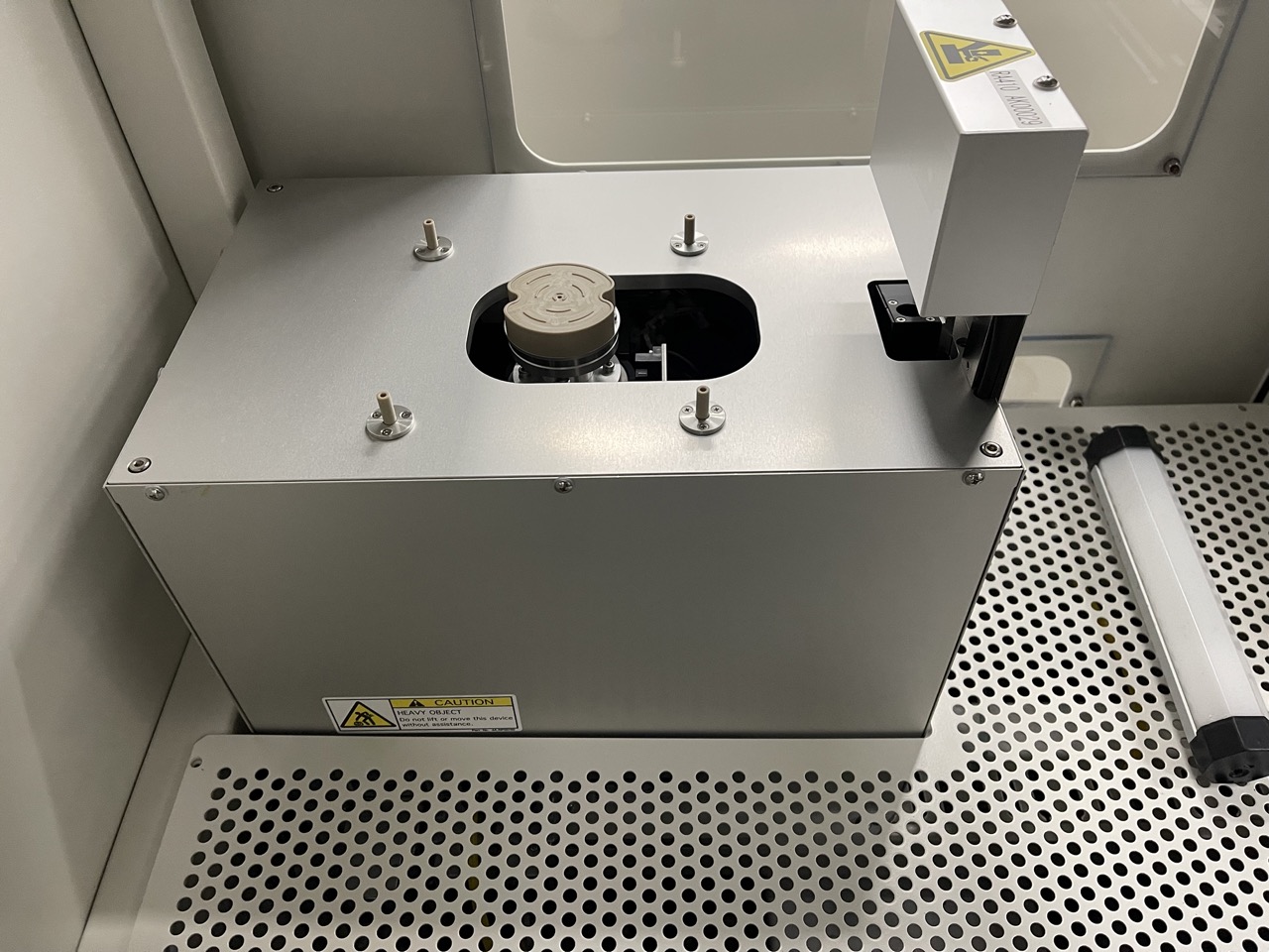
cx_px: 634
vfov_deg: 54.9
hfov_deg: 69.4
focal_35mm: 25
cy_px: 476
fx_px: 916
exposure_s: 1/60
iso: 200
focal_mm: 5.1
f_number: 1.6
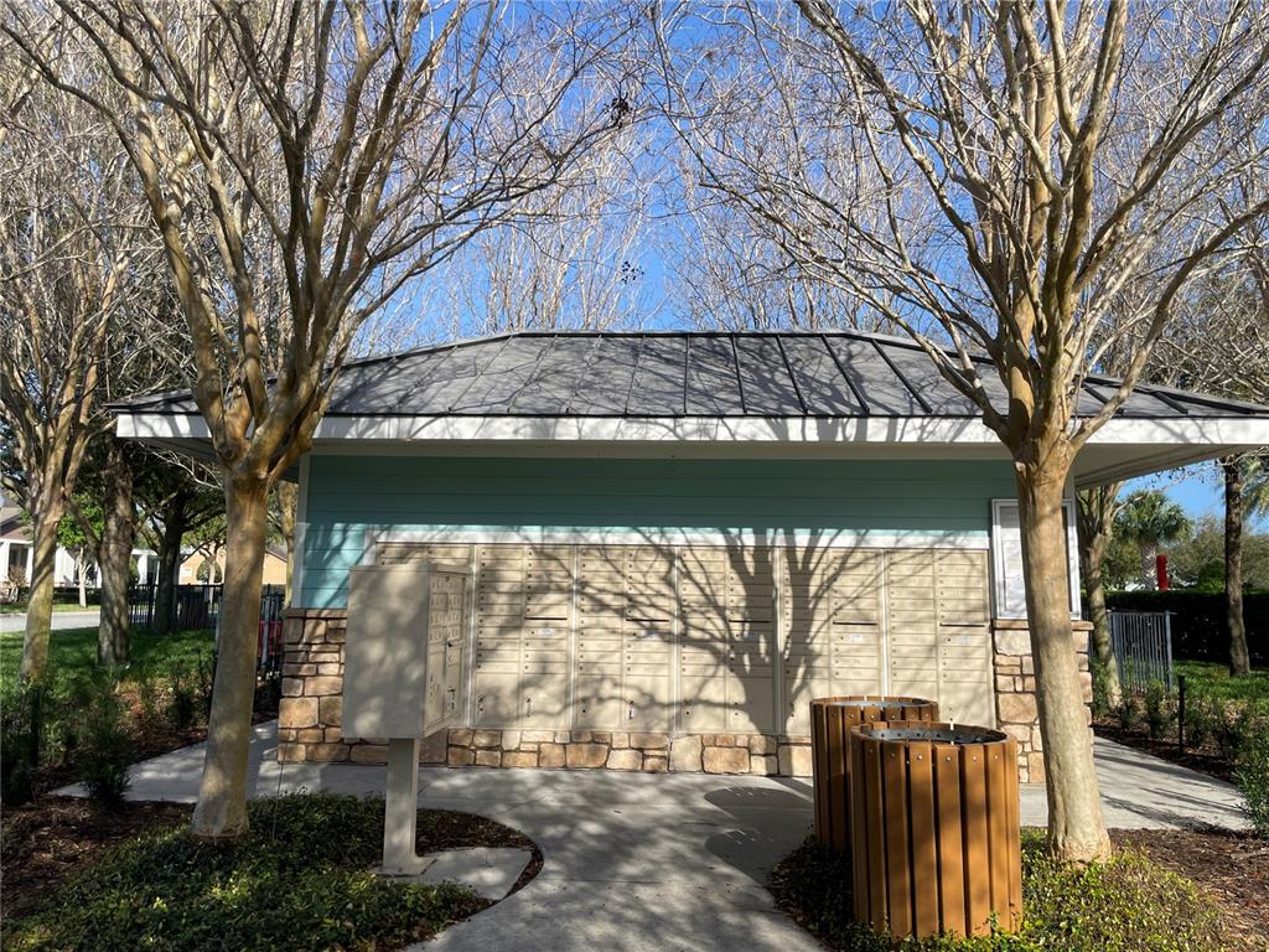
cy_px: 476
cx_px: 634
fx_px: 953
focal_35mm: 26
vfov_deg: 53.1
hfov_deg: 67.3
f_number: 1.6
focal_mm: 4.2
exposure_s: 1/2618
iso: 32
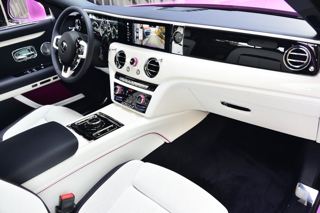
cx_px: 160
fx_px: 249
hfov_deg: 65.5
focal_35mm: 28
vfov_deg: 46.4
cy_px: 106
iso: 500
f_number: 3.5
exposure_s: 1/125
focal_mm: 28
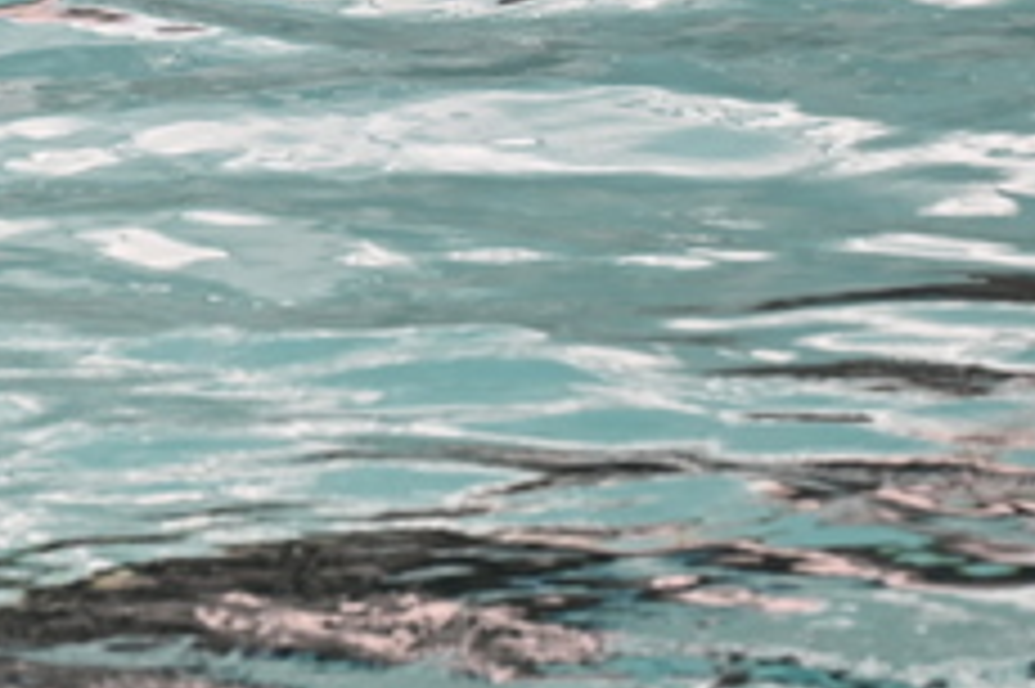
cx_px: -549
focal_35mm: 312
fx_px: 8963
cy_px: -506
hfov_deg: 6.5
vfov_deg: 4.4
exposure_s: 1/125
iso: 450
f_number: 4
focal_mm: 70
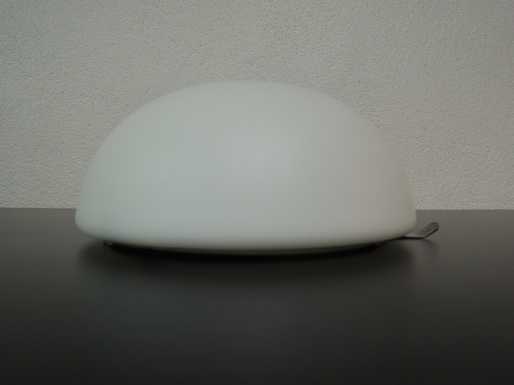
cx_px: 257
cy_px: 192
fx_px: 356
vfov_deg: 56.8
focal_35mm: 24
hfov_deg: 71.6
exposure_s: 1/30
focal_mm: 4.3
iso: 180
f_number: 2.8
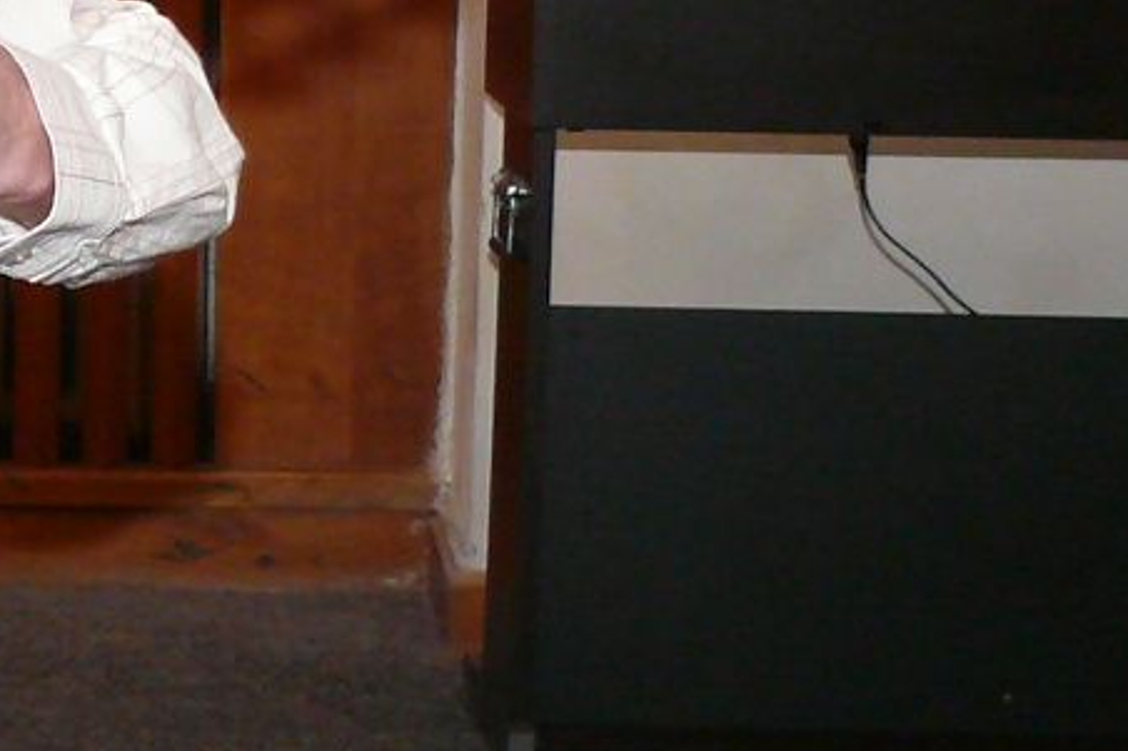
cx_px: -724
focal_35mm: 165
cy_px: 419
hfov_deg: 11.7
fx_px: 5168
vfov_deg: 8.3
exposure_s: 1/50
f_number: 2.8
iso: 200
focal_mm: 7.4
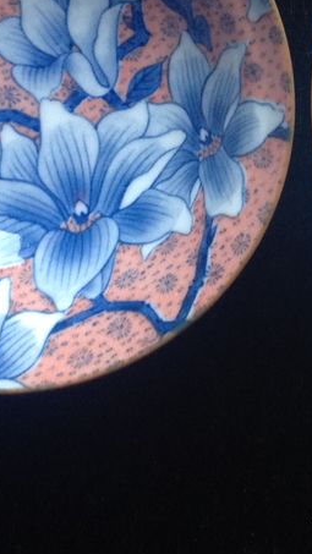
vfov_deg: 25.0
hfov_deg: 14.2
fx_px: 1235
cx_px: 310
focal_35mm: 84
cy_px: 129
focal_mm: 4.28
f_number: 2.4
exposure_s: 1/15
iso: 200
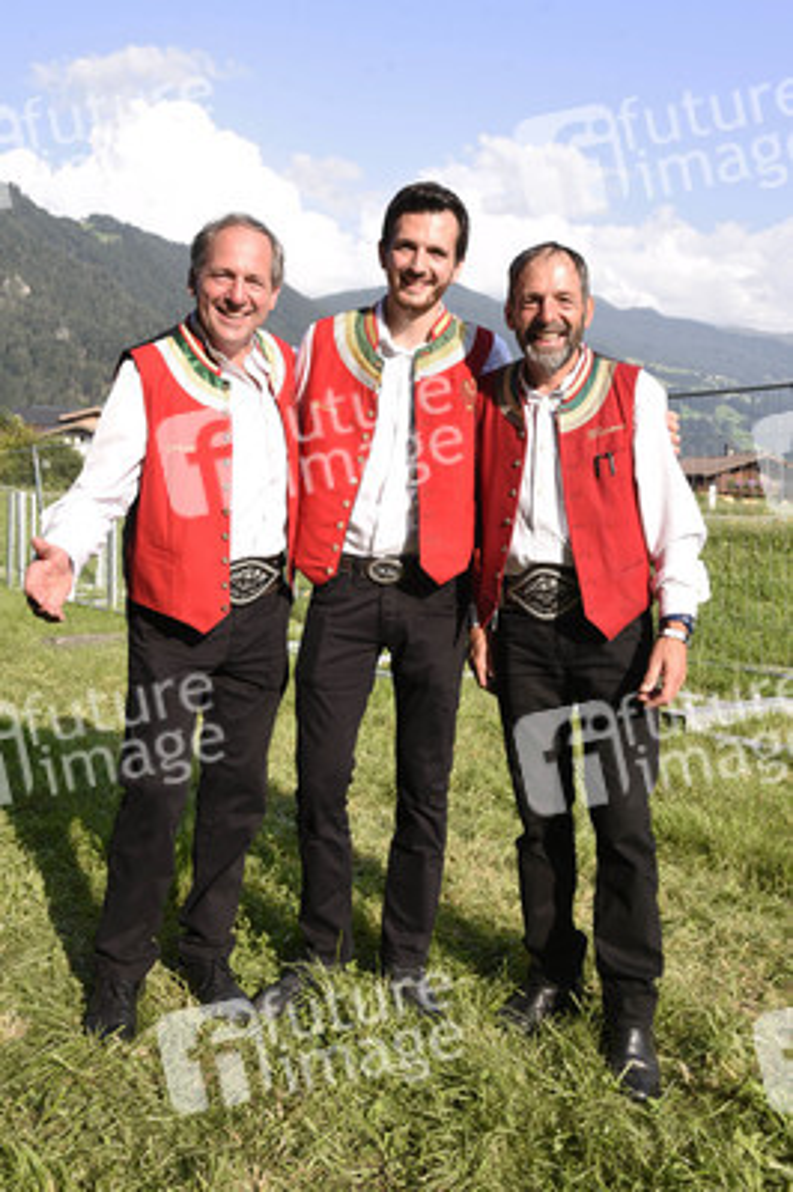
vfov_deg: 58.8
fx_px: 1059
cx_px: 396
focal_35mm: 32
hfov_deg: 41.0
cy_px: 596
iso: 160
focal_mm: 32
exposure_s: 1/160
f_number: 8
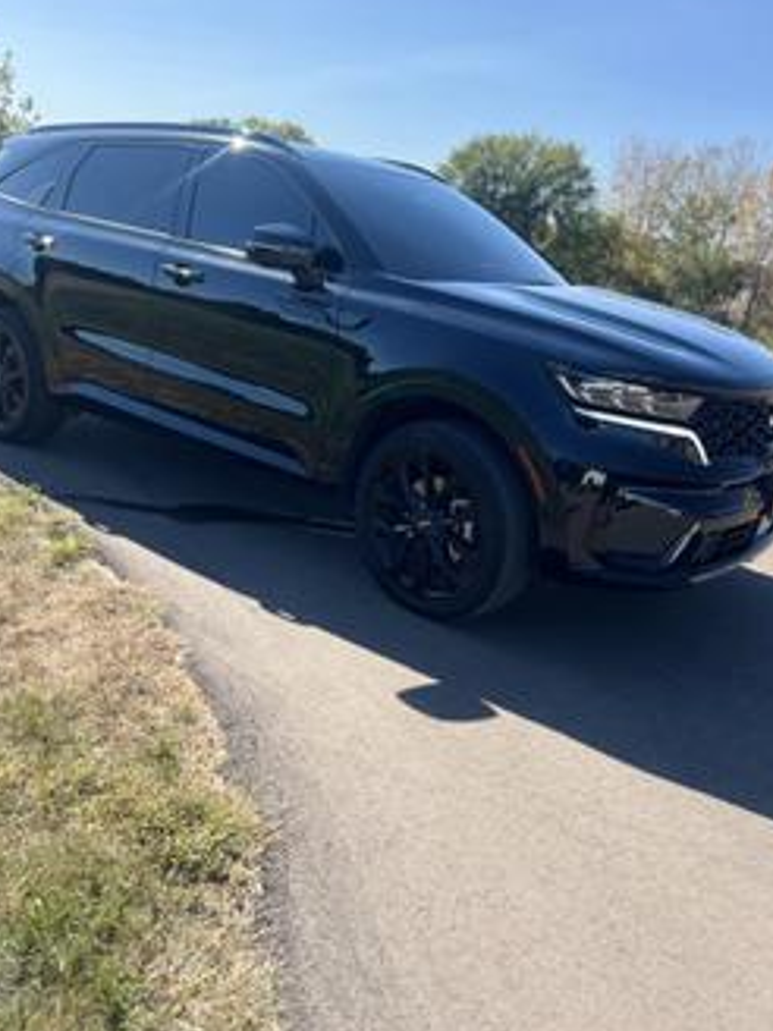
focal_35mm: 30
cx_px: 374
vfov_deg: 59.8
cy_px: 453
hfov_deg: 46.8
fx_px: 893
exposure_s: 1/2994
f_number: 1.5
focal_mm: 5.7
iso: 50
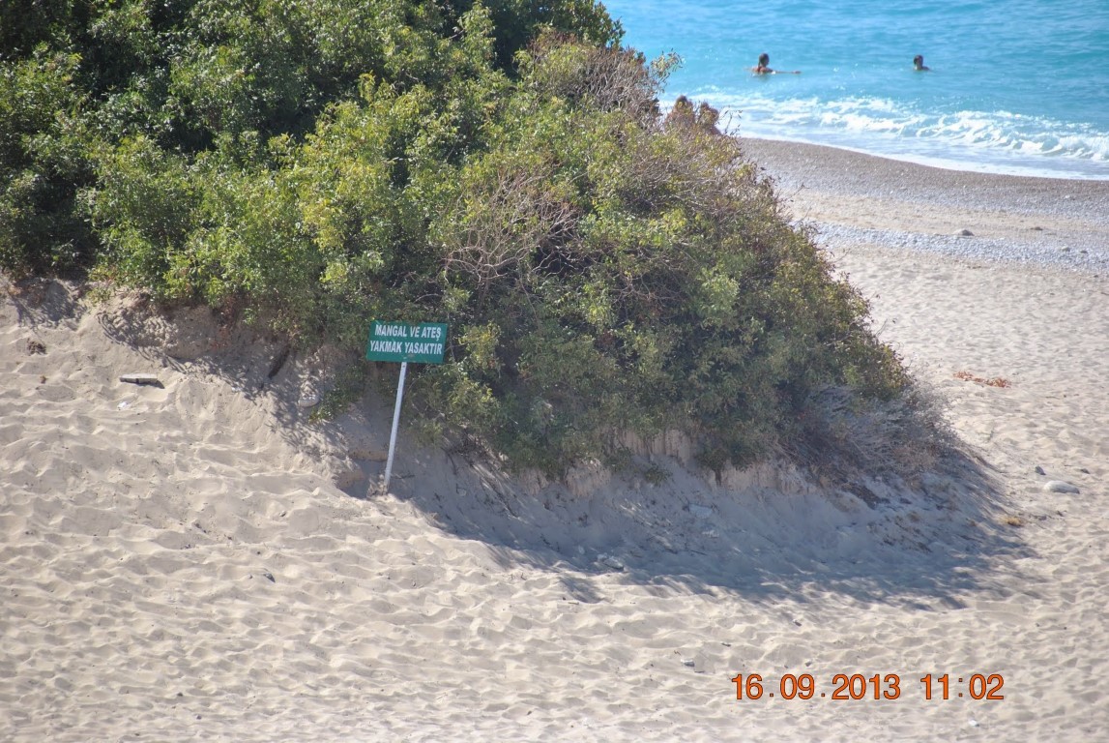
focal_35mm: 300
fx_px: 9253
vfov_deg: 4.6
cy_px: 372
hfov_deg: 6.9
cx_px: 554
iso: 200
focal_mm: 200
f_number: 5.6
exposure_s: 1/640
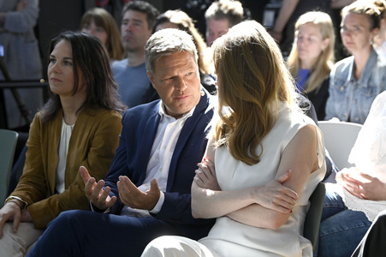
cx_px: 193
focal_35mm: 130
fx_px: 1393
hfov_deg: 15.8
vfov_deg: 10.5
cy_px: 128
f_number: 5
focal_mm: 130
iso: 2000
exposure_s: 1/640
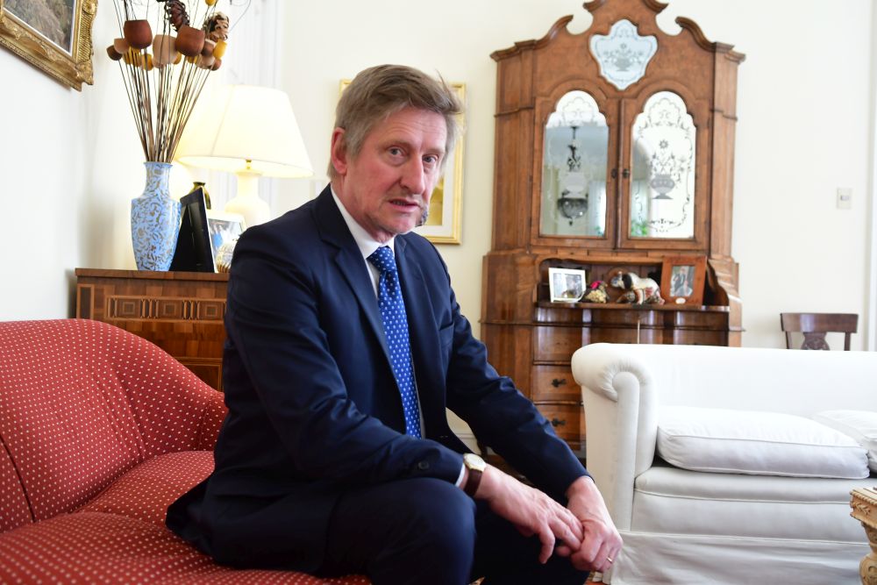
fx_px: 950
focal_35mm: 39
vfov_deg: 34.2
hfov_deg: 49.5
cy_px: 292
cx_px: 438
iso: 1000
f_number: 3.5
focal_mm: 26
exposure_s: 1/125
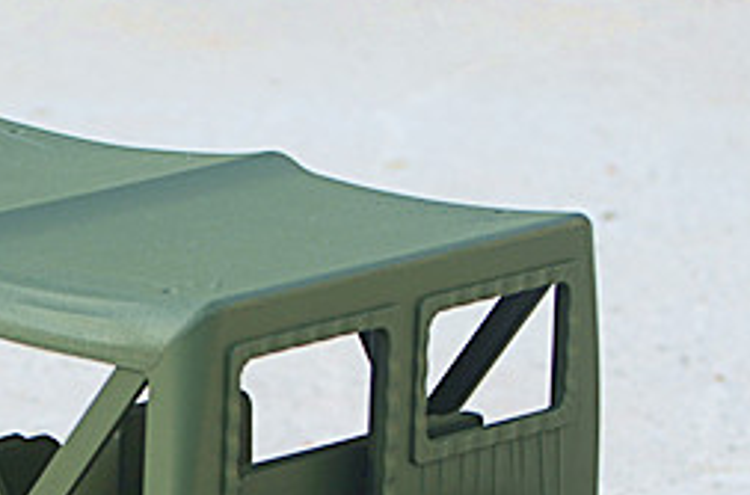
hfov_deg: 5.8
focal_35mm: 356
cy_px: 479
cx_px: -122
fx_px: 7385
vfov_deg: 3.8
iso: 100
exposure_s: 1/60
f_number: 6.3
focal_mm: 75
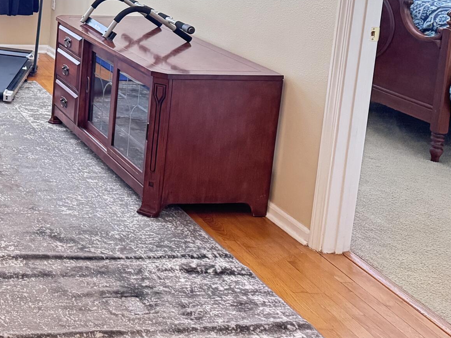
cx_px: -101
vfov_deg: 22.8
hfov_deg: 27.2
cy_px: 3
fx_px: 808
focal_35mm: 62
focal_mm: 6.76
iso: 800
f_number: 1.78
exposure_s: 1/60
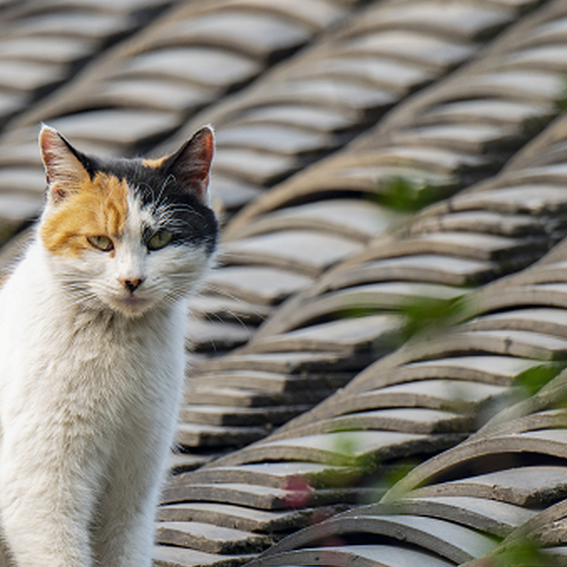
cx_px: 2
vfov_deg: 1.7
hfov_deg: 1.7
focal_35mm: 1028
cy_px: 365
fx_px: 19050
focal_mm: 400
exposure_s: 1/200
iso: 100
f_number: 7.1
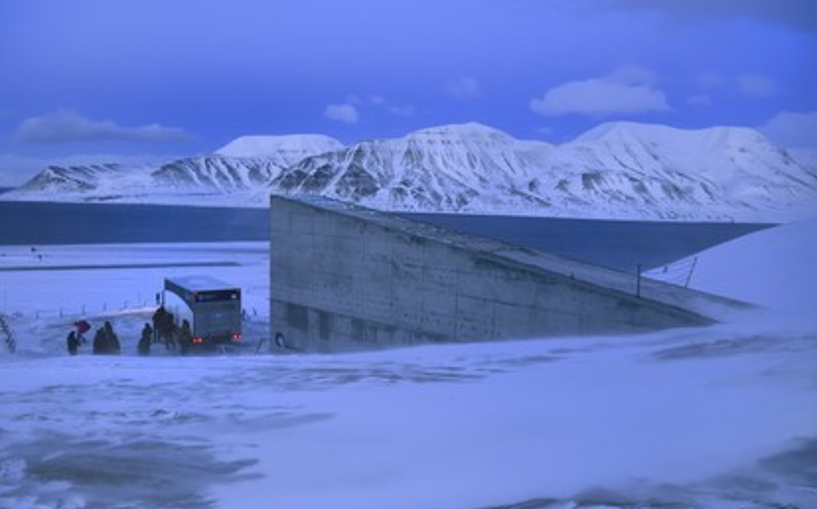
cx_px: 406
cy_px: 274
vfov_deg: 40.5
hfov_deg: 61.3
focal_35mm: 31
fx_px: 690
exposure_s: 1/80
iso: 800
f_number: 5
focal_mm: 30
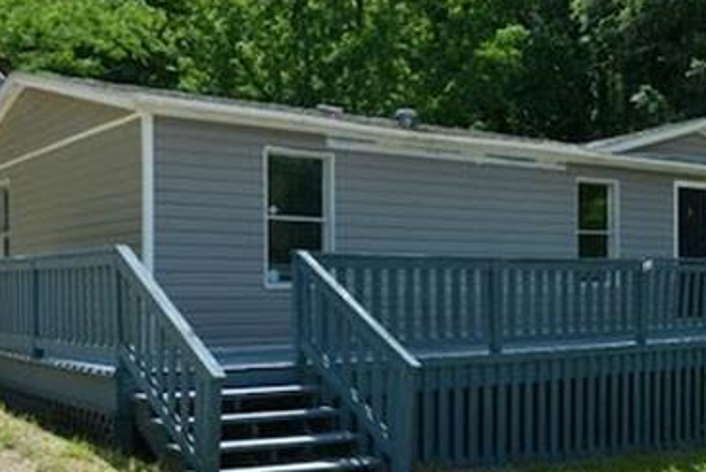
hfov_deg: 40.2
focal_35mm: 49
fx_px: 961
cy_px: 335
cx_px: 424
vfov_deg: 27.3
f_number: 6.3
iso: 800
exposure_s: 1/1600
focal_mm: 24
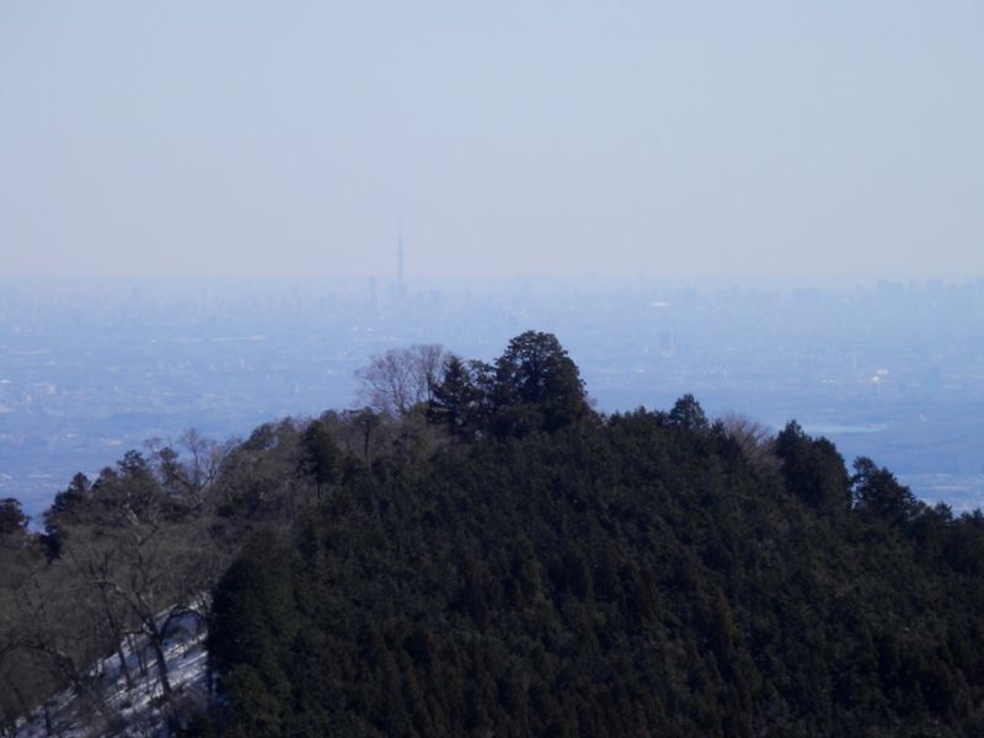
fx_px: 7789
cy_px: 369
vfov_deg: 5.4
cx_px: 492
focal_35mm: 274
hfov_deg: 7.2
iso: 80
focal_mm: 48.9
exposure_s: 1/320
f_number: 6.4
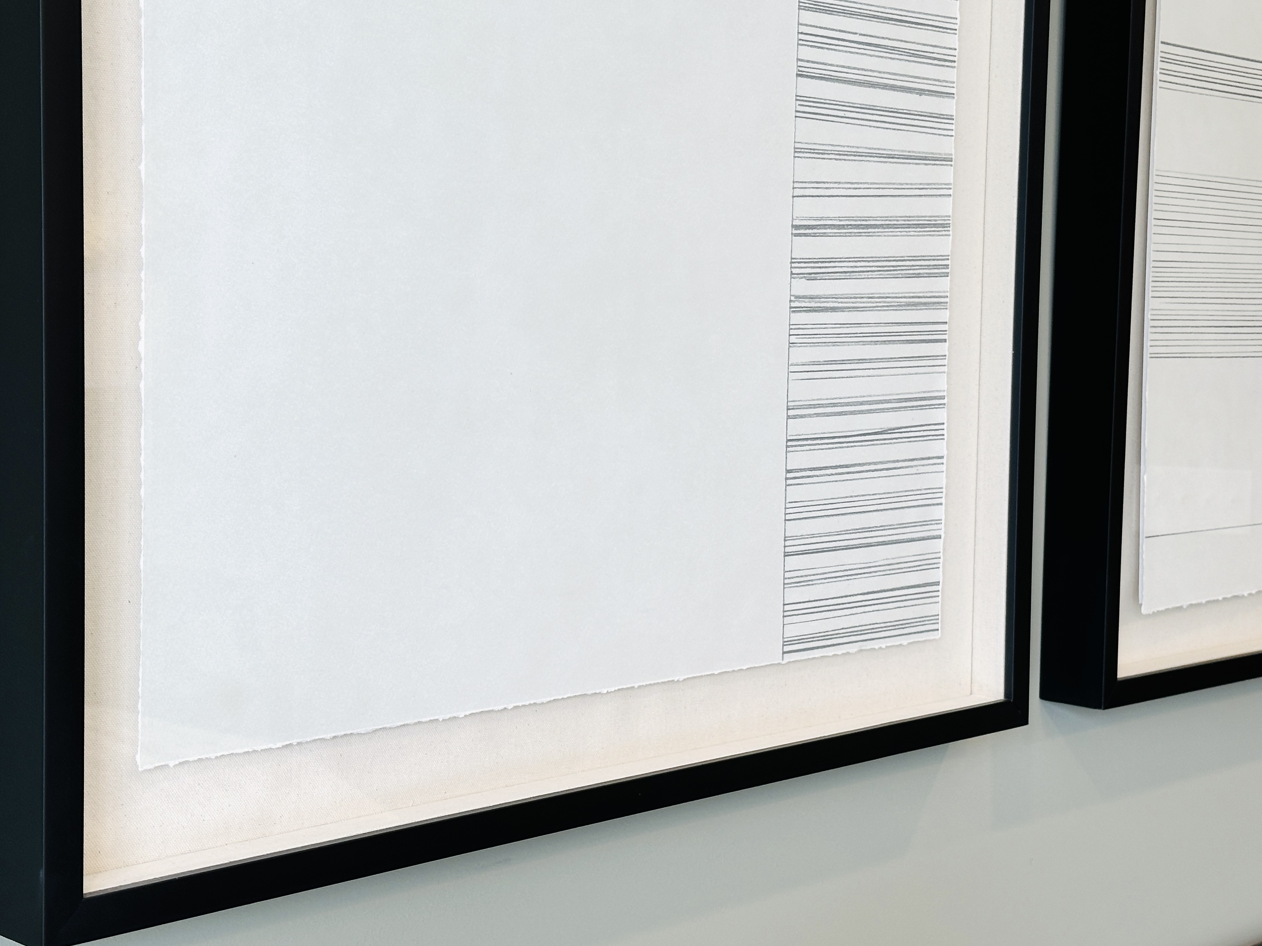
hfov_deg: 34.3
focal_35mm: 56
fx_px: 2041
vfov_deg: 26.1
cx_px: 683
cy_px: 429
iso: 64
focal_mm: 6.86
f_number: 1.78
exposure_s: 1/120
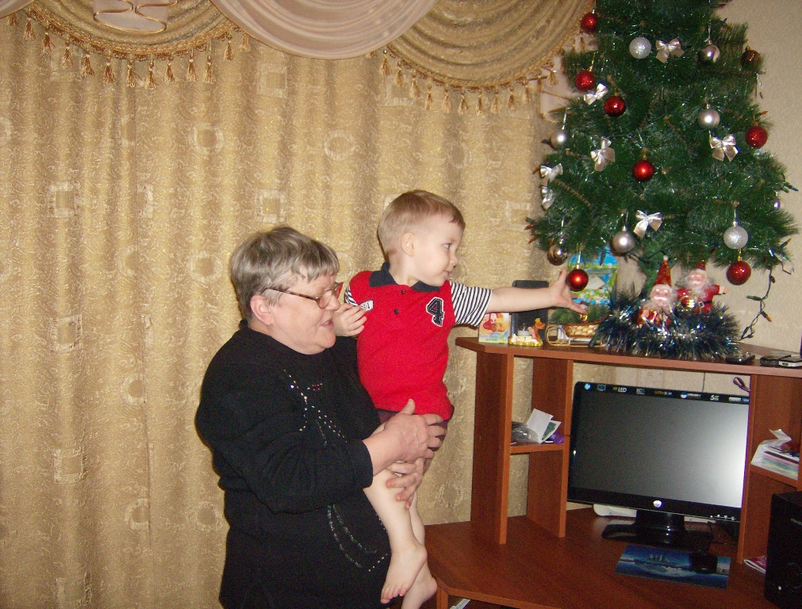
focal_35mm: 36
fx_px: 838
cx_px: 401
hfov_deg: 51.1
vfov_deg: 40.0
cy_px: 304
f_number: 2.8
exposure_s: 1/60
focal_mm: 6
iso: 200
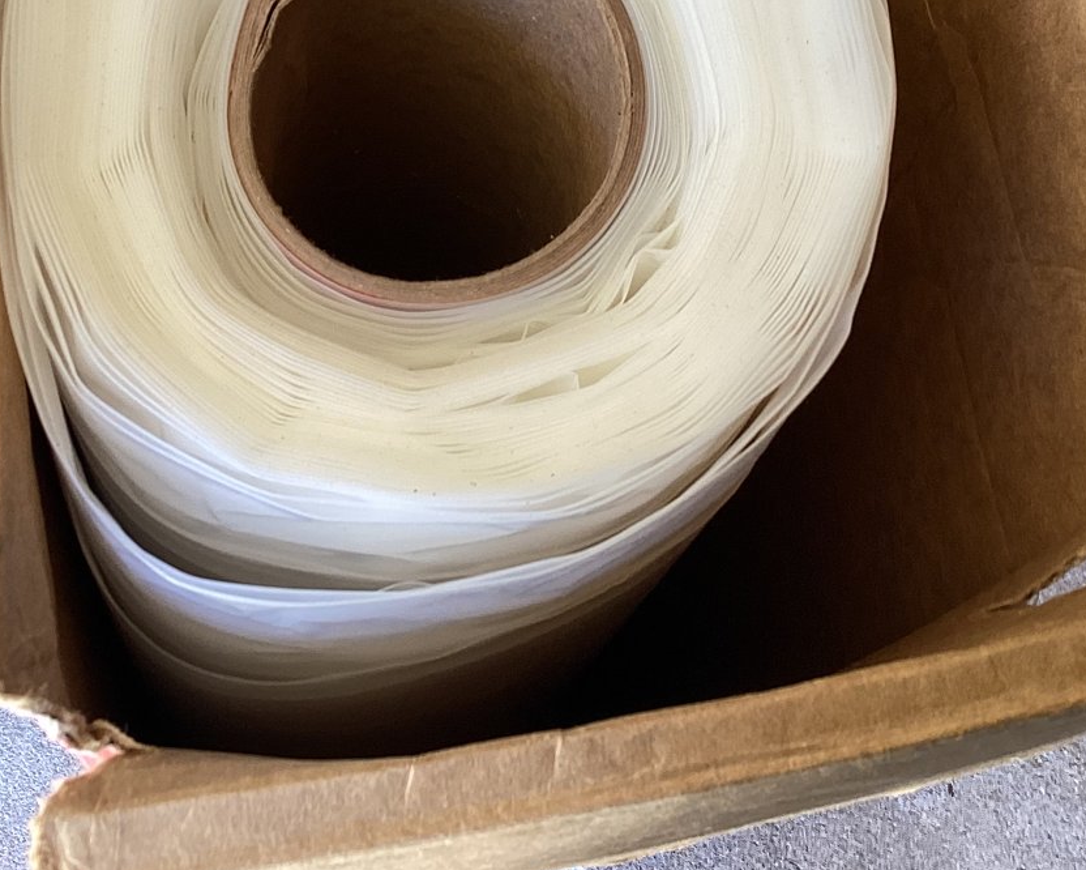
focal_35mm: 55
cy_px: 155
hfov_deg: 34.0
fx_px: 1768
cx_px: 411
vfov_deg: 27.0
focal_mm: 3.3
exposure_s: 1/50
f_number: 2.4
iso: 64
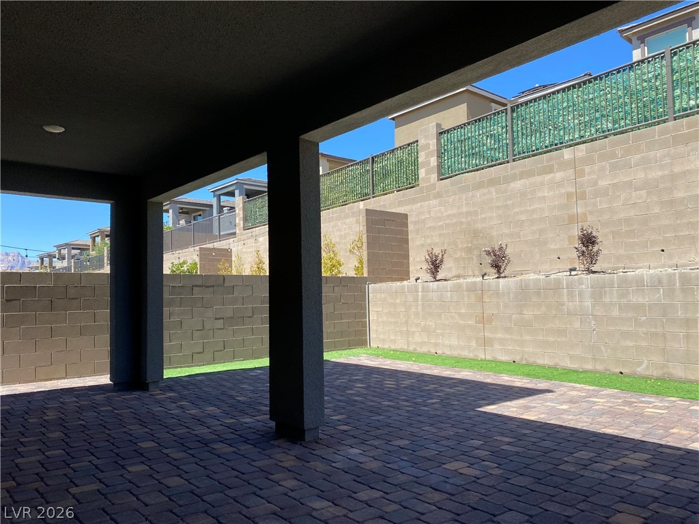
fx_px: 525
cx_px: 350
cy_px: 262
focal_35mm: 26
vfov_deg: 53.1
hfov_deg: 67.3
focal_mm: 4.25
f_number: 1.8
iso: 32
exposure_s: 1/1346
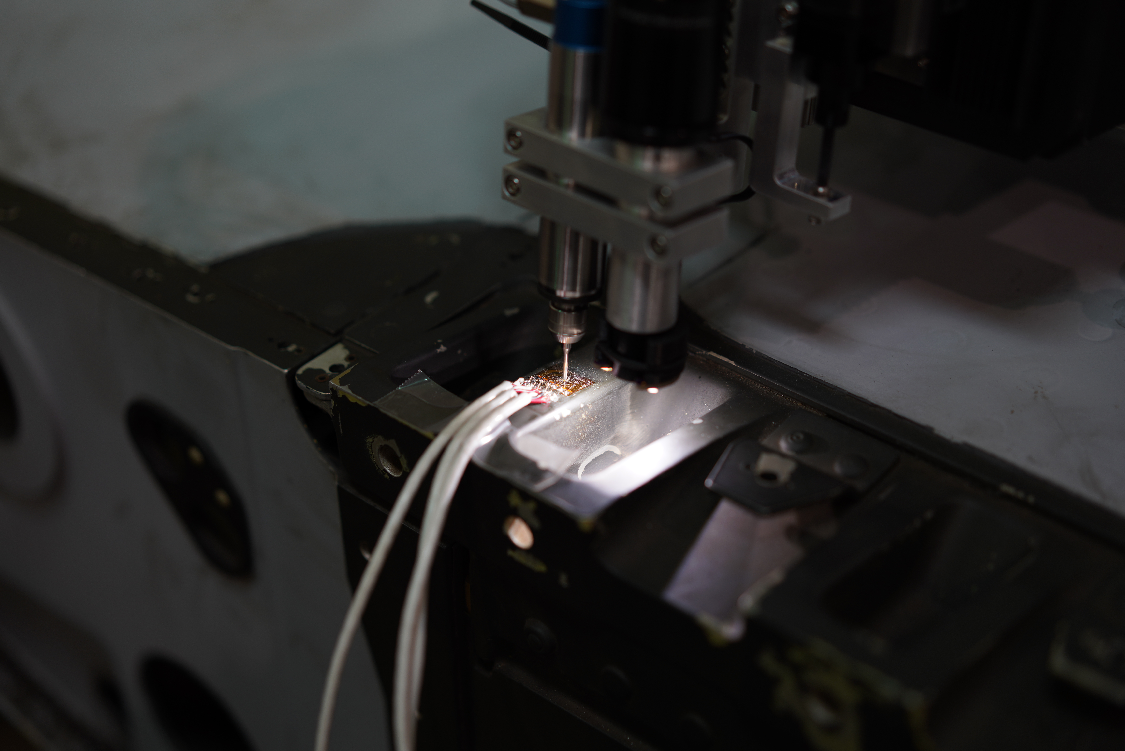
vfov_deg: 24.6
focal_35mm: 55
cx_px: 562
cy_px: 376
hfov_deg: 36.2
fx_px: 1719
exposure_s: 1/80
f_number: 2.2
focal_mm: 55
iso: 100
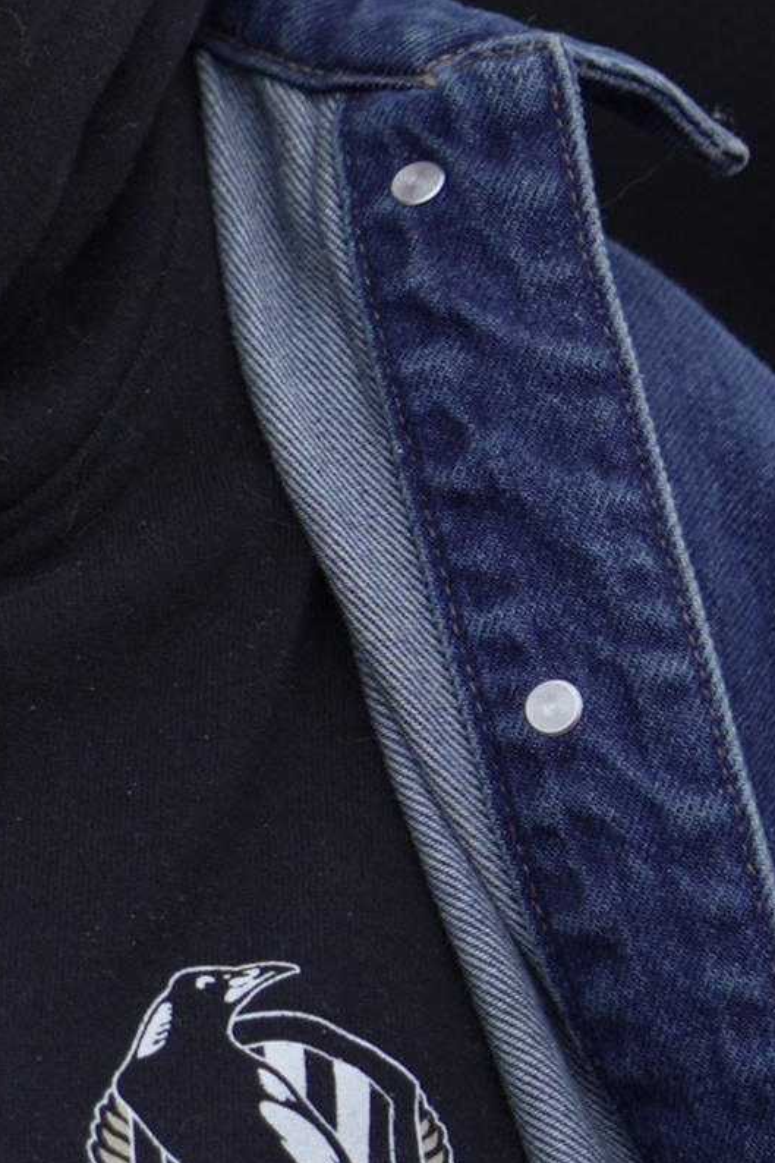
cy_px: 398
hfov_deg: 3.8
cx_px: -1745
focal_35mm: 353
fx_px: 11393
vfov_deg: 5.8
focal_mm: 56
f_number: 2.8
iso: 200
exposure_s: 1/640
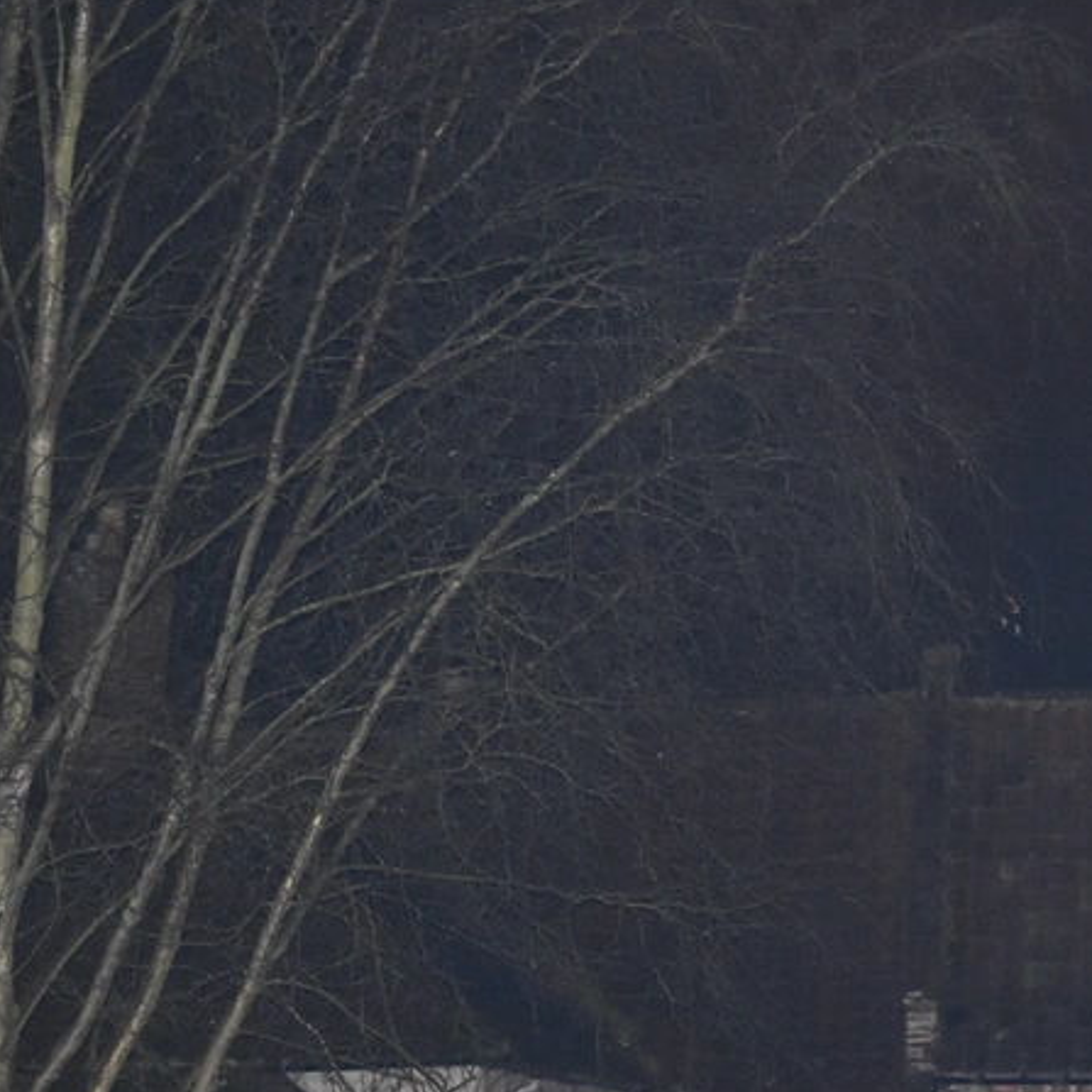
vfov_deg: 10.7
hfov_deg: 10.6
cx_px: 1346
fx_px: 5765
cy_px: 1092
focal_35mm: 162
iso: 1600
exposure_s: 1/80
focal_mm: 35
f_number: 1.8
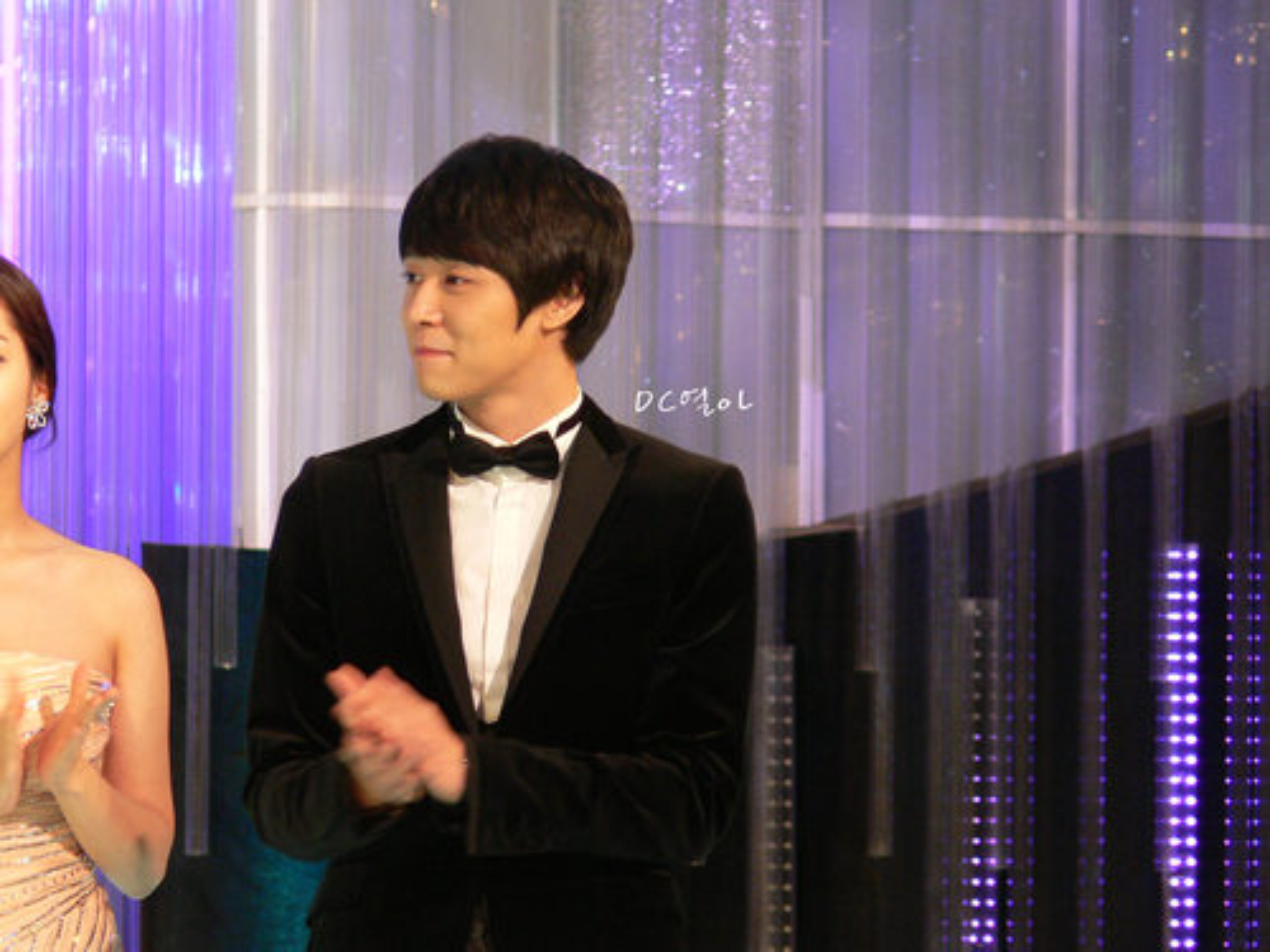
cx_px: 635
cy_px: 476
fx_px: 19628
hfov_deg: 3.7
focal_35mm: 535
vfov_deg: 2.8
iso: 200
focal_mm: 88.8
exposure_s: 1/30
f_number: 3.7
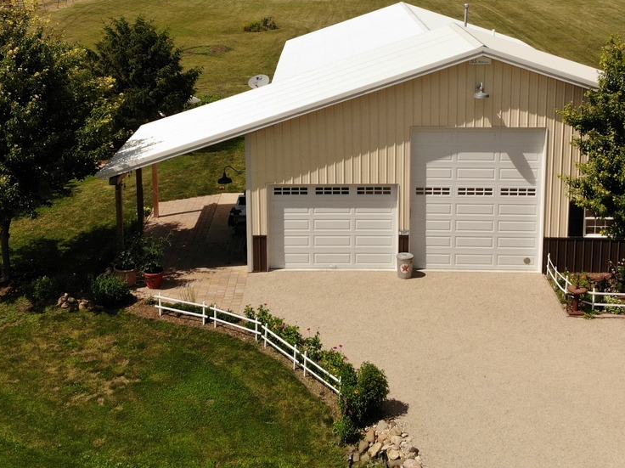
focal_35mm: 47
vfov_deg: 30.2
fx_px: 848
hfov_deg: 40.5
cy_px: 99
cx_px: 320
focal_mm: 4.5
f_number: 2.8
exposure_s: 1/243
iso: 117
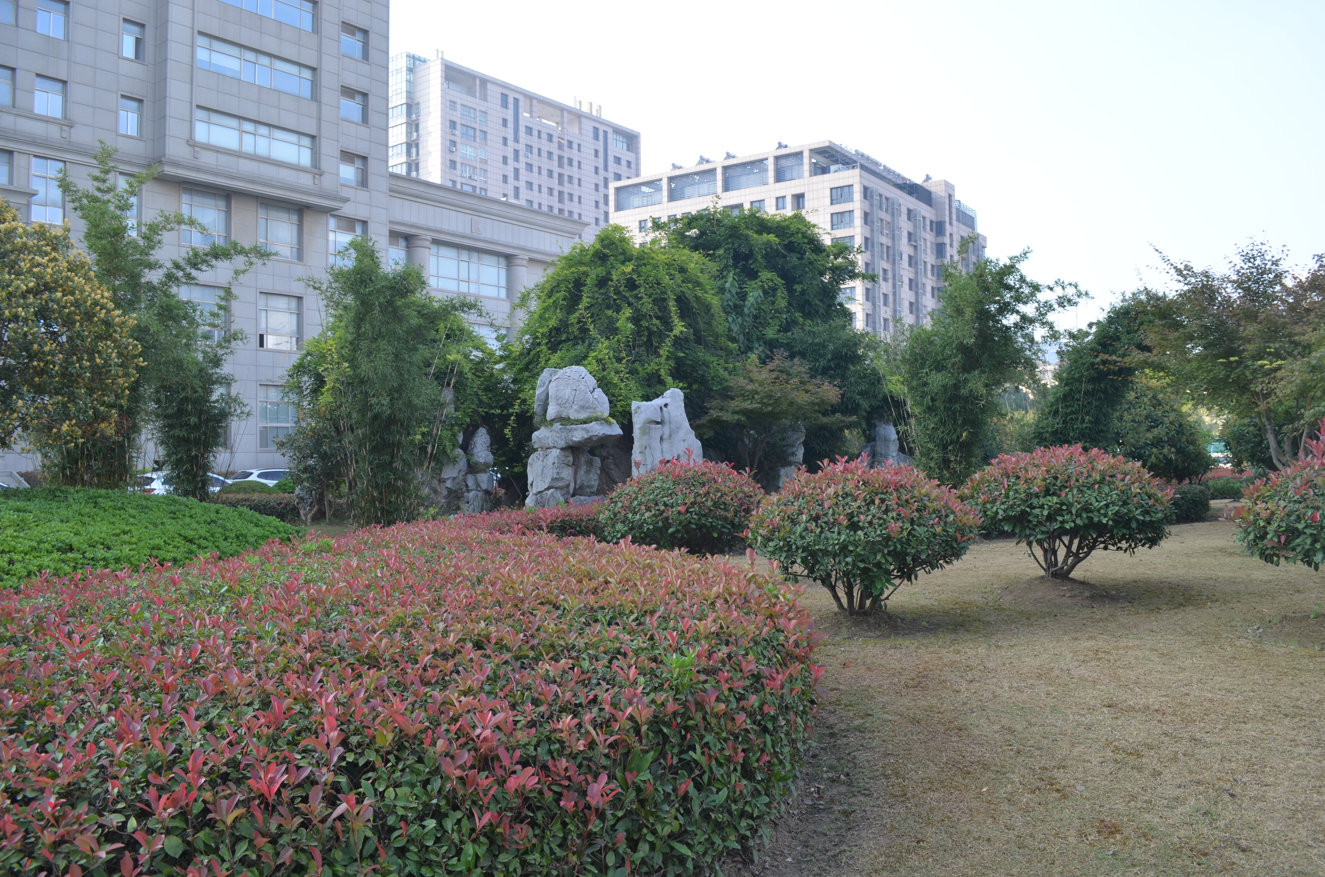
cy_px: 438
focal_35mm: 27
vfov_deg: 47.7
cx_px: 662
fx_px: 992
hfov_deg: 67.5
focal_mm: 18
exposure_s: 1/200
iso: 200
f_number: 7.1
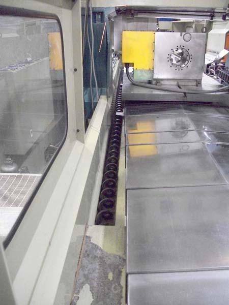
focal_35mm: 32
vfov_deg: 56.8
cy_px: 152
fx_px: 282
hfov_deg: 44.2
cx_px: 114
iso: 640
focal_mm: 5.7
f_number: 2.9
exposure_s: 1/50
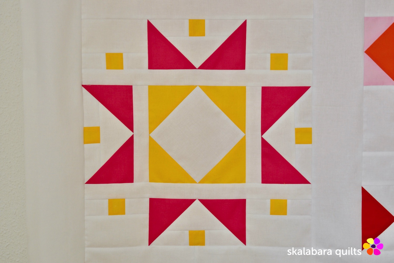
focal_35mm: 63
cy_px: 132
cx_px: 197
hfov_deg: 31.9
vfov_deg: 21.6
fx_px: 690
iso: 200
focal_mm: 42
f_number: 7.1
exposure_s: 1/50
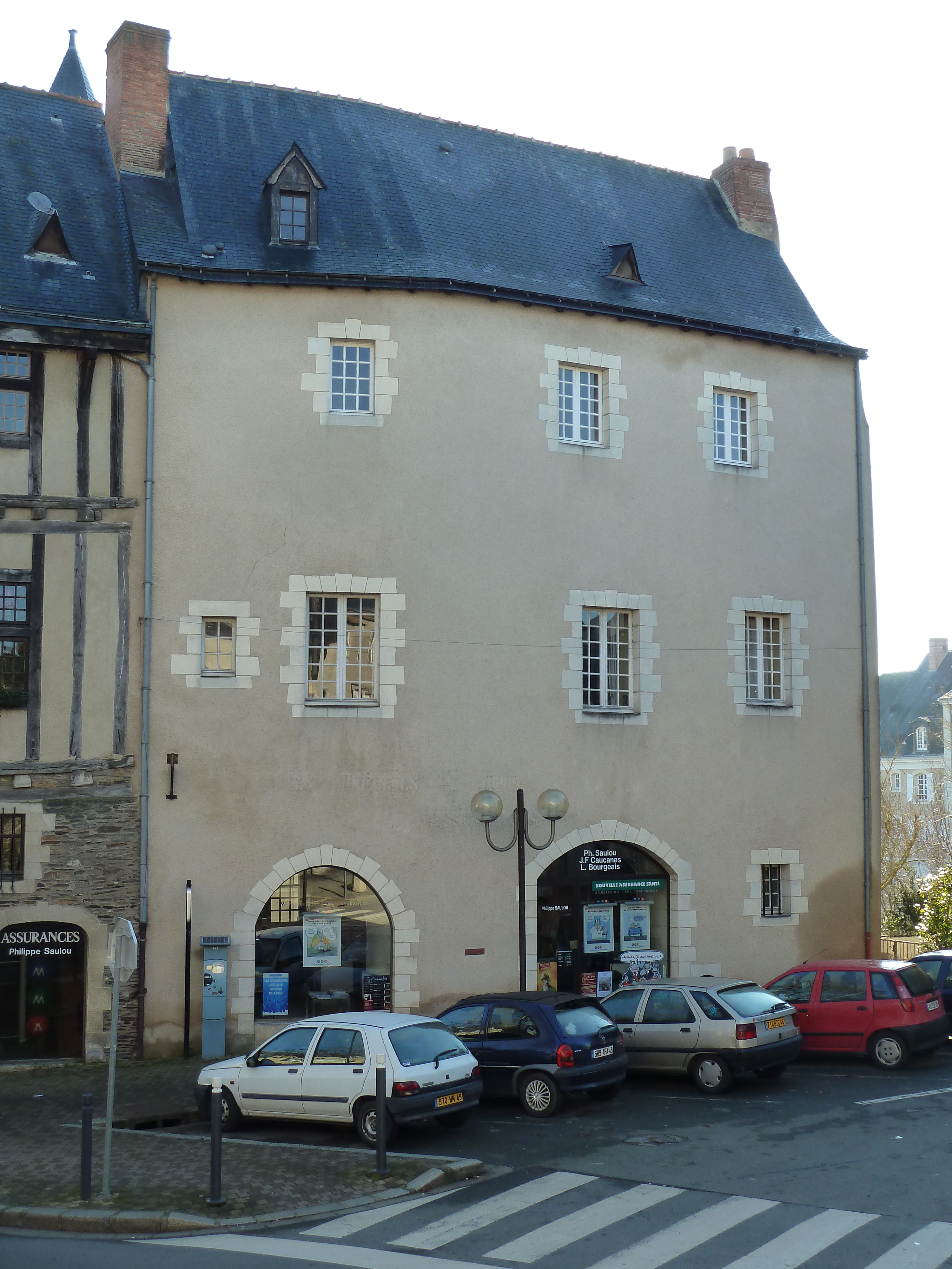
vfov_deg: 42.9
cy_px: 634
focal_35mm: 44
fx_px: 1613
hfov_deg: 32.9
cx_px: 476
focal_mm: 7.3
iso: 125
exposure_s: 1/125
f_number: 4
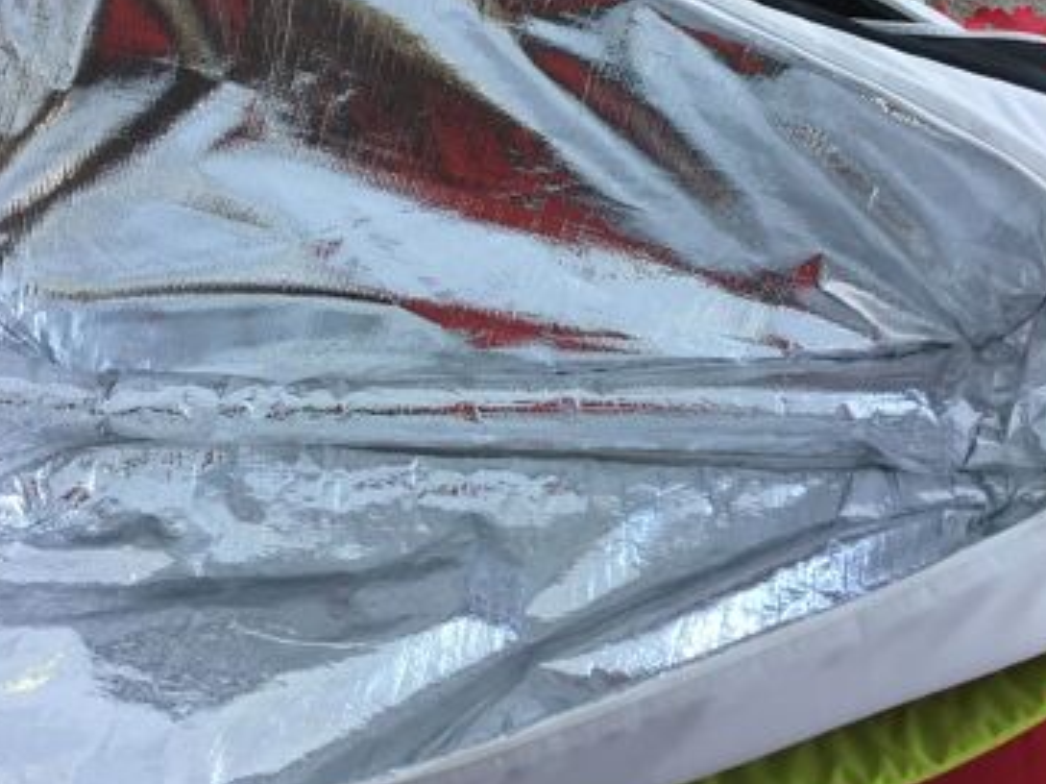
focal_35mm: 41
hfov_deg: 45.6
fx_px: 1238
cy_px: 369
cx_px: 441
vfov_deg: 35.1
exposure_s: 1/33
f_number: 2.4
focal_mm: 3.3
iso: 32
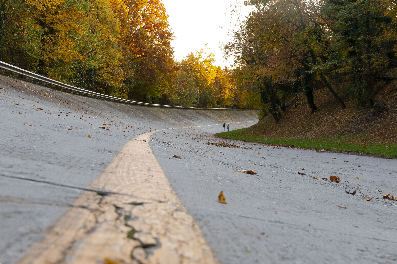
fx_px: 397
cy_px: 132
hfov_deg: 53.2
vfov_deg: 36.8
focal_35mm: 36
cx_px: 198
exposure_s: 1/80
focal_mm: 24
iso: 400
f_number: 7.1
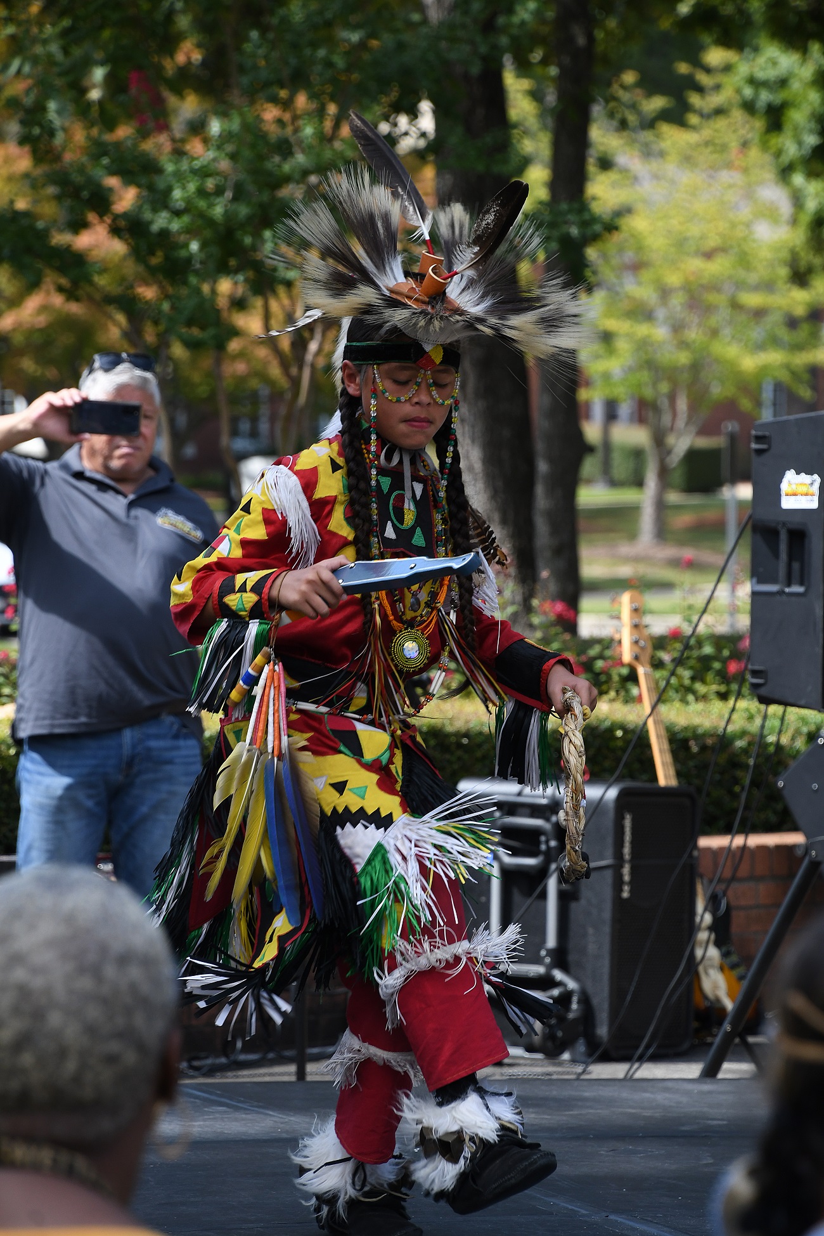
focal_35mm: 218
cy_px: 618
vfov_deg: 9.5
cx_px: 412
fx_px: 7464
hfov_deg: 6.3
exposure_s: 1/500
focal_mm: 145
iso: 400
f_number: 8
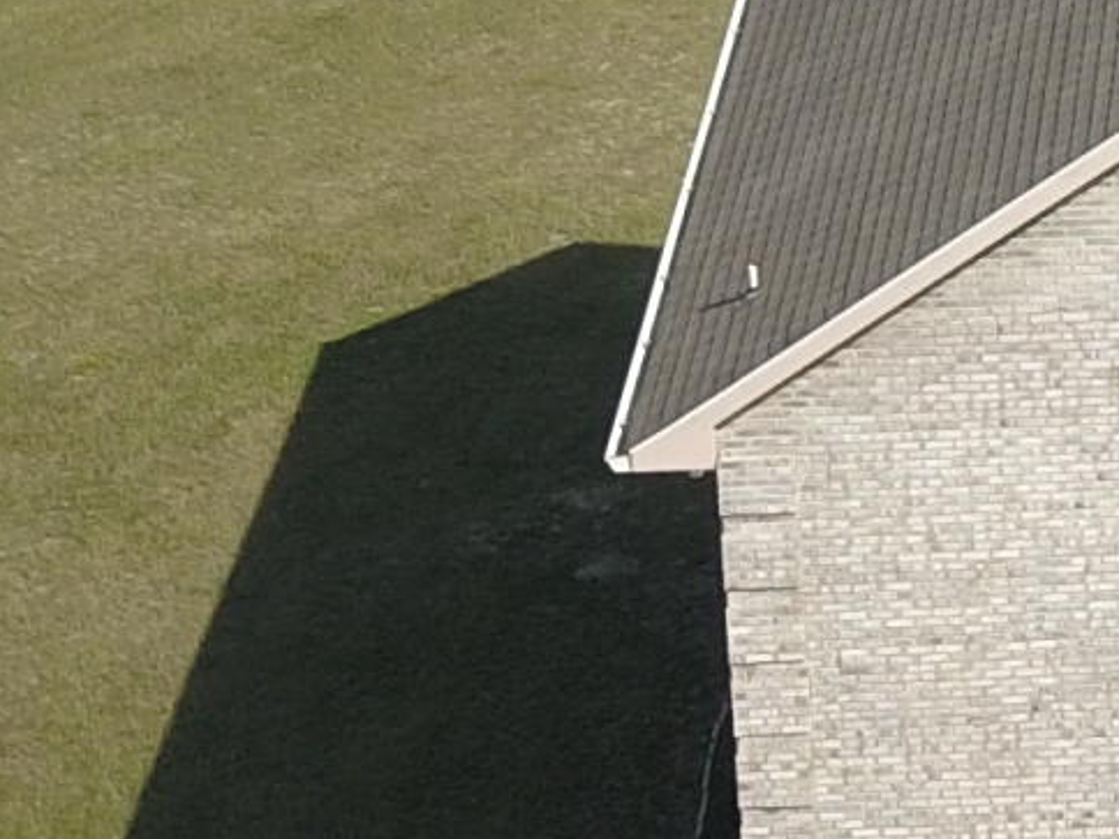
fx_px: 5205
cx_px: 2127
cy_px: -185
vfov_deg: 9.1
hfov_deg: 11.3
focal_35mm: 161
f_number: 2.2
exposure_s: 1/1661
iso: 100
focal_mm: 4.73
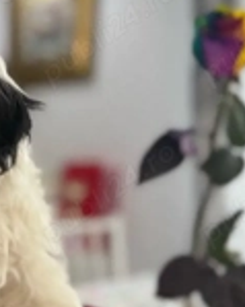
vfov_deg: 29.7
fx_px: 572
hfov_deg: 23.0
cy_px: 218
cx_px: -10
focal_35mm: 63
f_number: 1.78
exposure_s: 1/100
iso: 200
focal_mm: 6.76
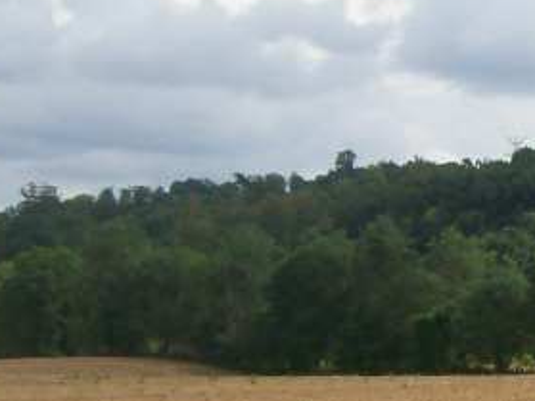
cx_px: 896
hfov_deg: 13.7
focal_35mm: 132
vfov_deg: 11.2
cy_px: 215
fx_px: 2039
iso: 80
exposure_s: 1/570
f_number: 4.8
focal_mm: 6
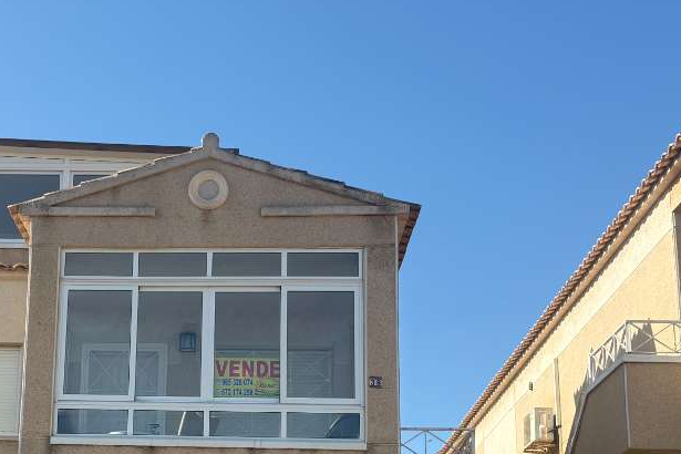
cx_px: 135
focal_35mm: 66
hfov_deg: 29.8
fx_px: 1248
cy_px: 406
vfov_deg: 20.2
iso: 50
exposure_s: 1/2865
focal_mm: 5.96
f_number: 1.6
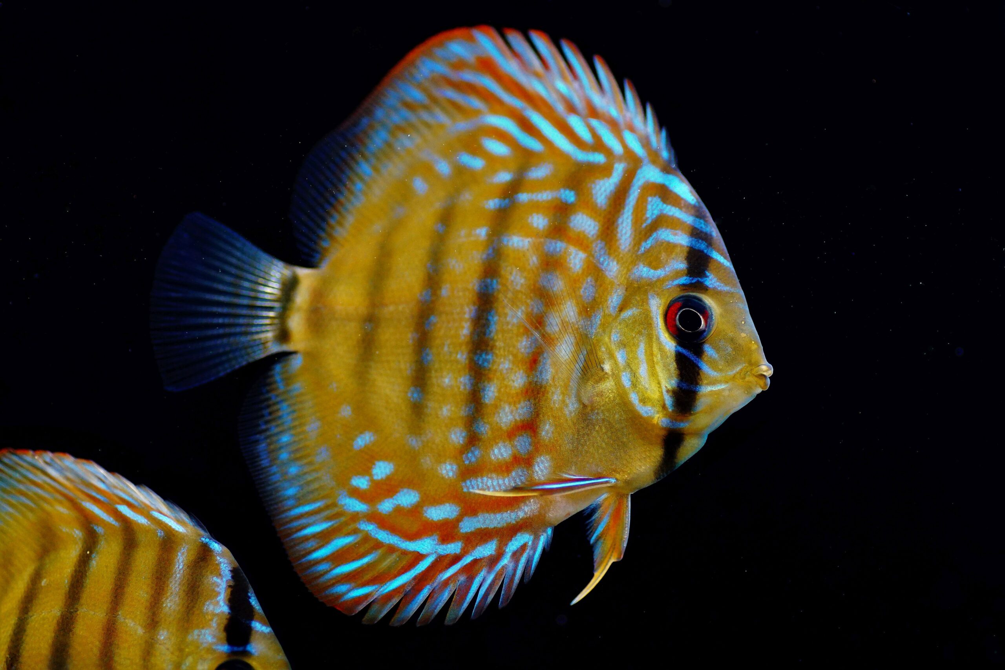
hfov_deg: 15.2
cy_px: 335
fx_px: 3769
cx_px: 502
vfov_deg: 10.2
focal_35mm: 135
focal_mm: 90
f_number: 2.8
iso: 2500
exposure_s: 1/640
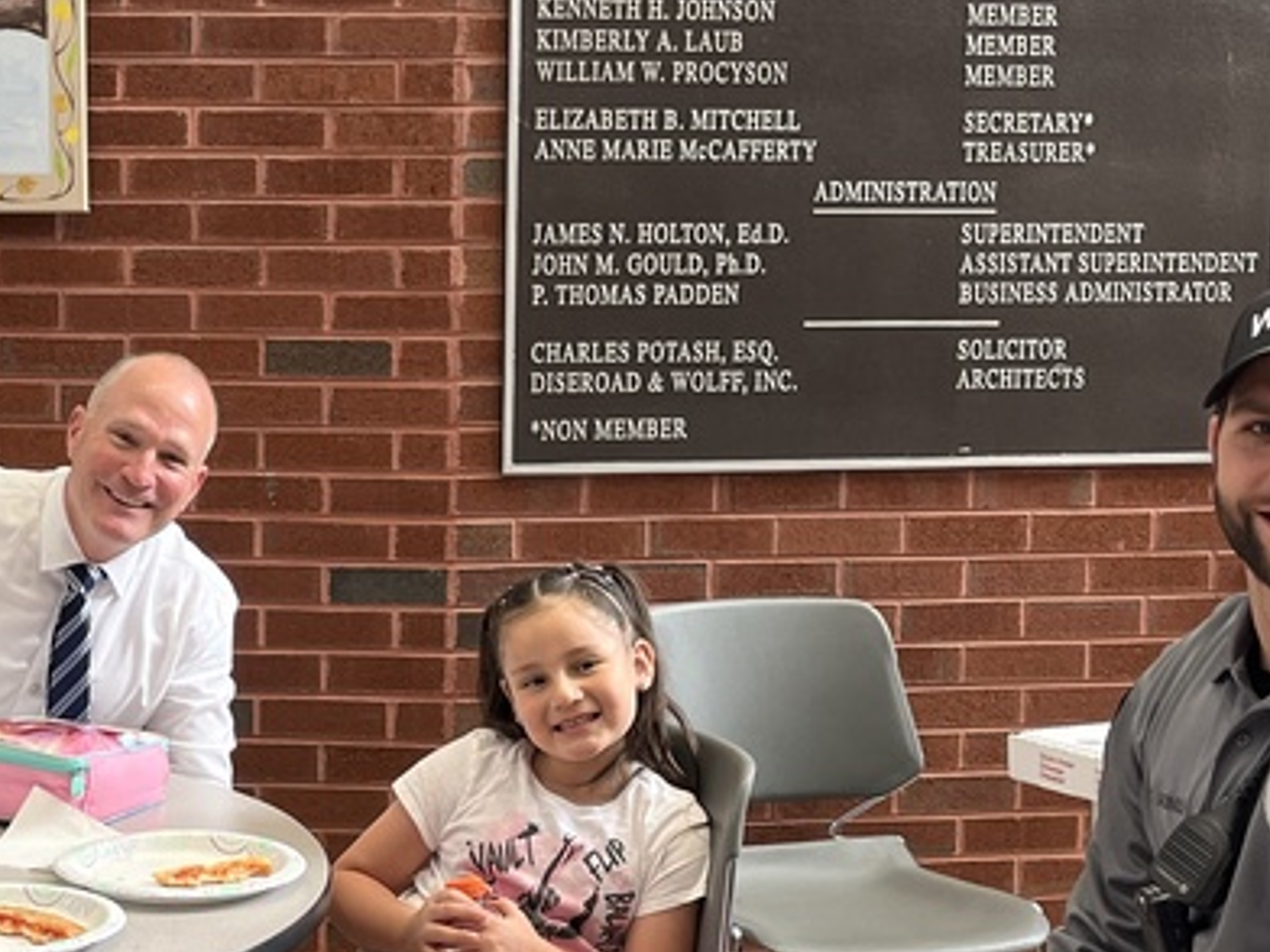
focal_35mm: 68
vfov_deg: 21.6
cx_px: 240
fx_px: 2495
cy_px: 447
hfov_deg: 27.9
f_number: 1.6
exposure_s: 1/60
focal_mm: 5.1
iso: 80
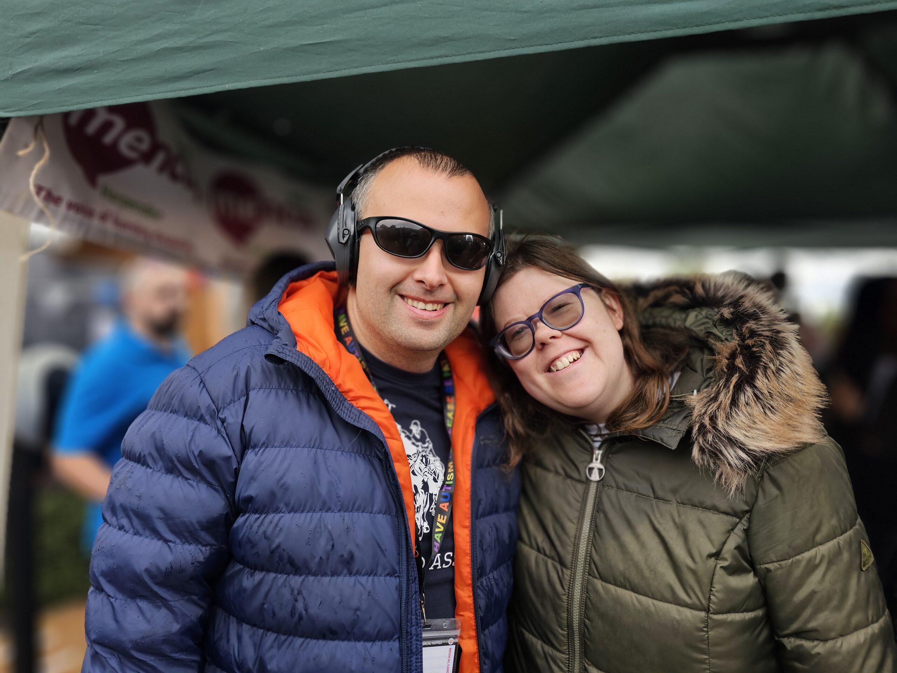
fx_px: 596
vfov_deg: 58.9
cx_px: 448
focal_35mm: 23
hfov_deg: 73.9
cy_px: 336
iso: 25
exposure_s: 1/120
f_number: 1.7
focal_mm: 6.3
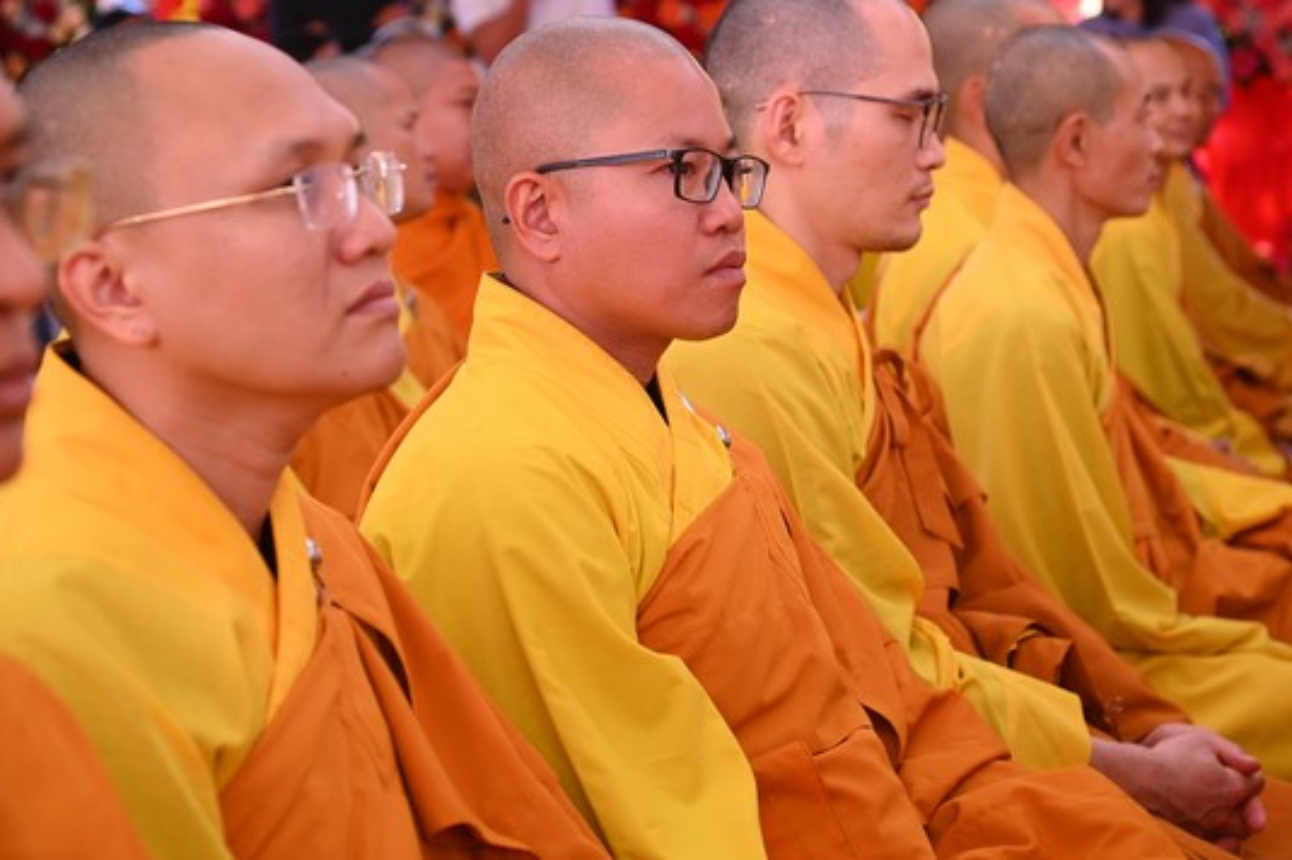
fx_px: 3049
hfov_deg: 23.9
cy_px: 358
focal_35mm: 85
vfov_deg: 16.0
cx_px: 671
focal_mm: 70
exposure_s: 1/250
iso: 1000
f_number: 4.5
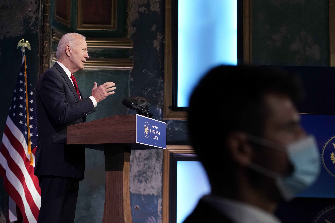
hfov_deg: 20.4
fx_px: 930
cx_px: 168
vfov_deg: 13.7
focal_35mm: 100
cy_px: 112
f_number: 5.6
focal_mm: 100
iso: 4000
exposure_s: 1/250
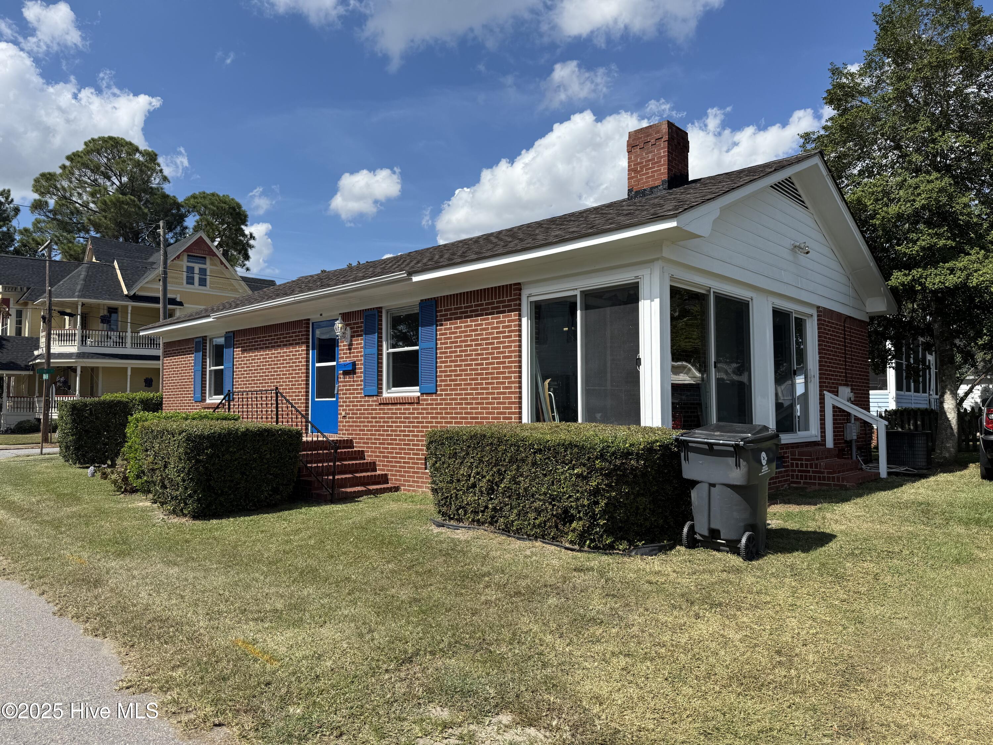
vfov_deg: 56.8
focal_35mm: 24
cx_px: 496
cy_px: 372
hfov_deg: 71.6
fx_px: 688
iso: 80
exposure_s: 1/4673
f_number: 1.78
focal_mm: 6.76
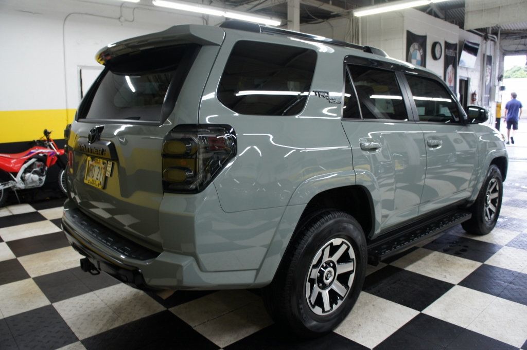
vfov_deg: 47.9
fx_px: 395
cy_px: 175
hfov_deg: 67.4
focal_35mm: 27
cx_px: 264
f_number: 3.5
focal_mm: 18
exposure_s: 1/30
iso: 320
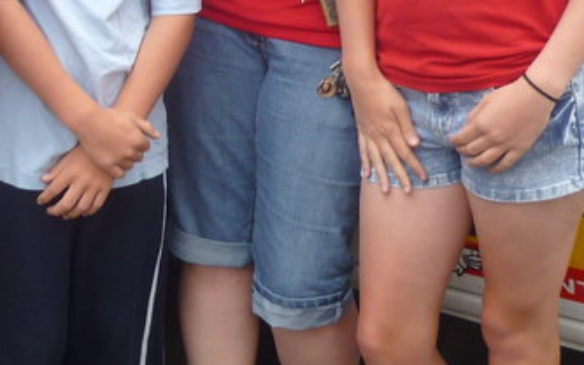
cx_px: 84
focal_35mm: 105
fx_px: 1671
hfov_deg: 19.5
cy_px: 5
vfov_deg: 12.3
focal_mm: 5.5
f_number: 2.8
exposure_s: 1/80
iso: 80
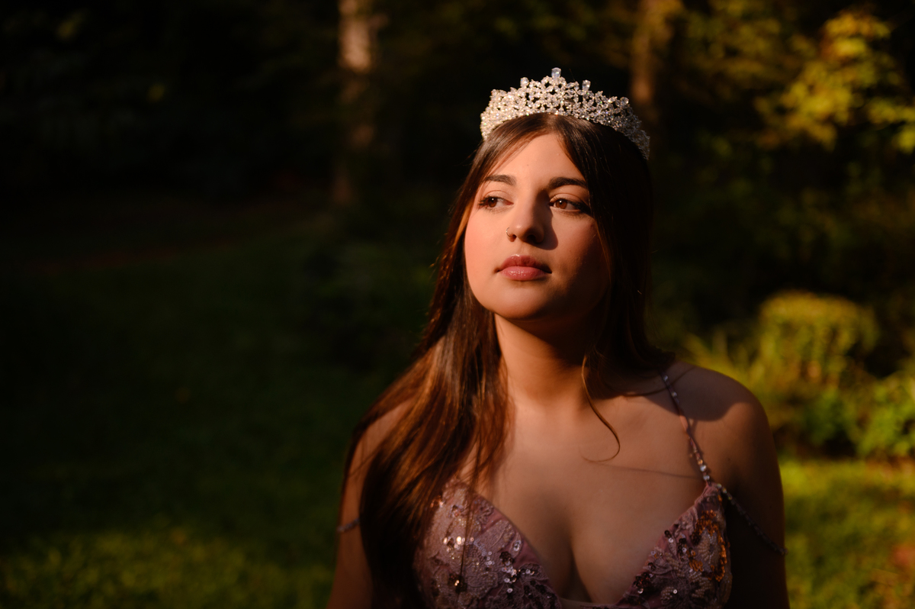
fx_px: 1219
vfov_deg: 28.0
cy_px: 304
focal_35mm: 48
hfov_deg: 41.1
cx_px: 458
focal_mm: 48
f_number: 2.8
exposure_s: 1/5000
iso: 250
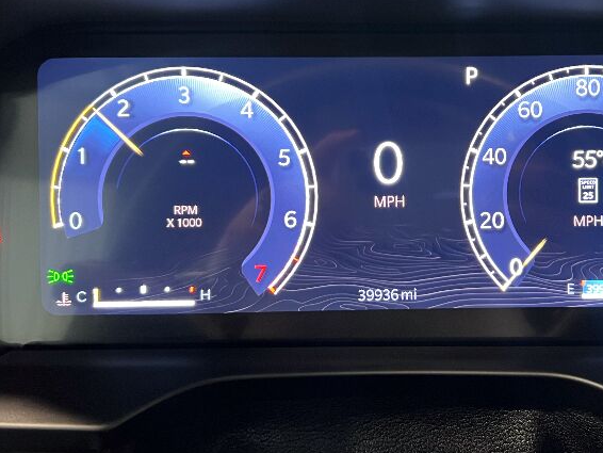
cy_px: 158
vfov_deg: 30.7
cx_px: 408
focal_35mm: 47
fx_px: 819
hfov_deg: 39.9
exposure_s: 1/60
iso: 500
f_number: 1.5
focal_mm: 5.7
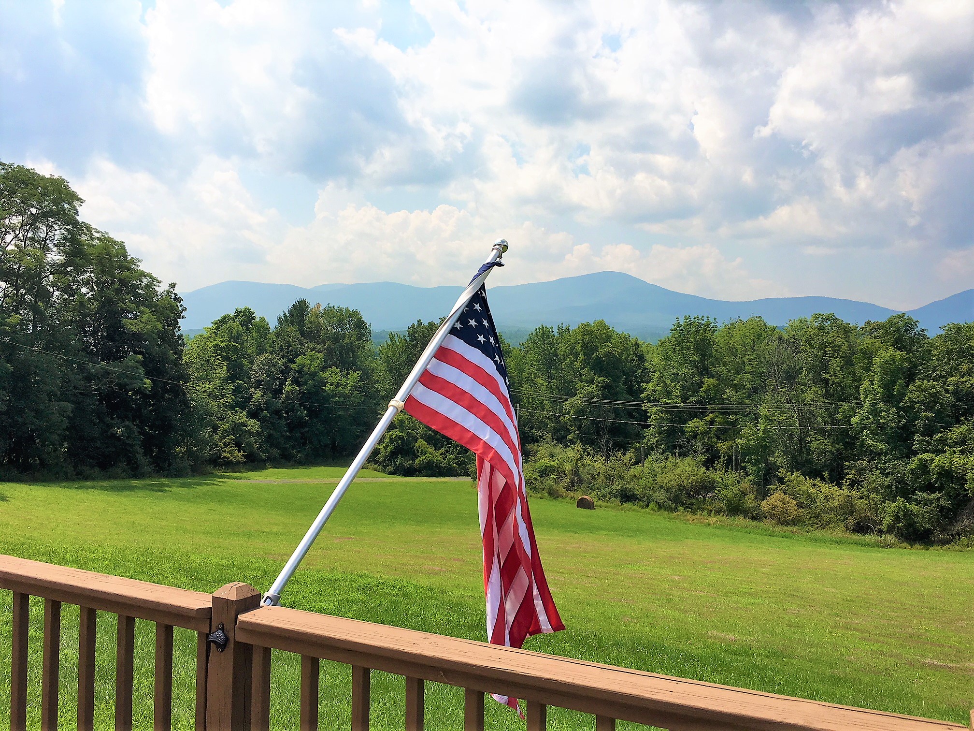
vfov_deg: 48.2
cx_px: 487
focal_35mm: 29
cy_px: 366
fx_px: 816
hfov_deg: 61.7
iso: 25
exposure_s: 1/2404
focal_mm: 4.15
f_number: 2.2
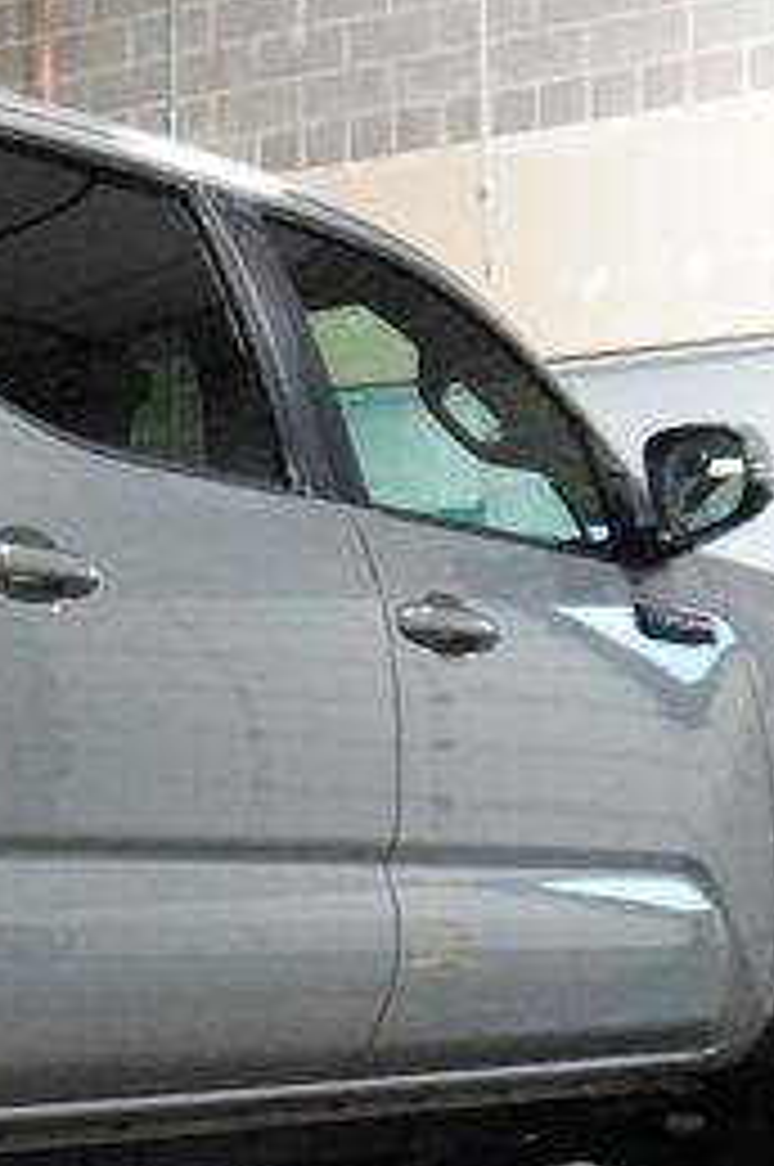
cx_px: -634
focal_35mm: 95
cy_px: 831
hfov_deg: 13.0
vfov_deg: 21.4
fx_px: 3072
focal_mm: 16
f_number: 3.5
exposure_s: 1/160
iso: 5000
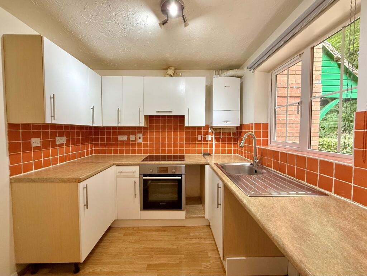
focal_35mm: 14
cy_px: 138
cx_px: 184
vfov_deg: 85.7
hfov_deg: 102.1
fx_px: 148
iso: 250
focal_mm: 2.22
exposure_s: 1/100
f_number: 2.2
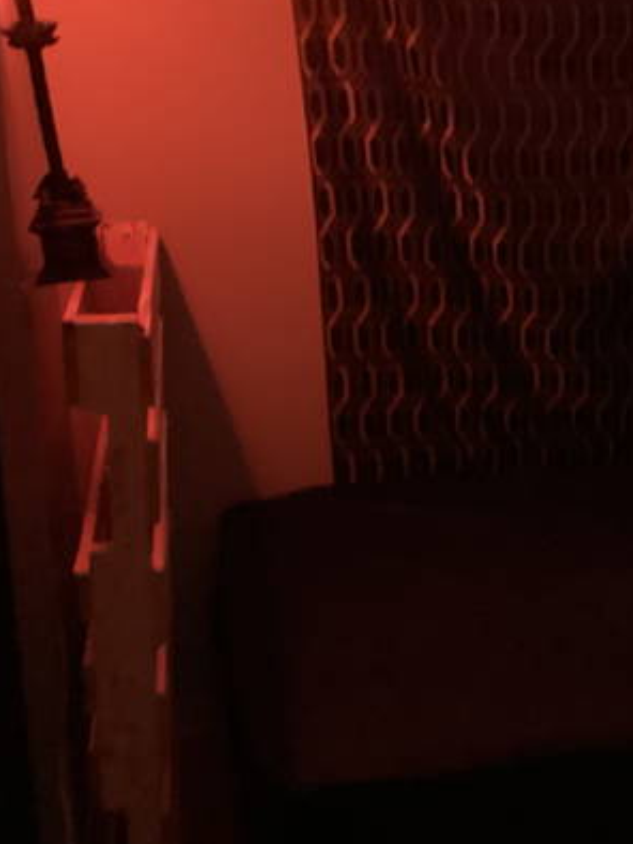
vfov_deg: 31.2
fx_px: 1512
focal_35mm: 62
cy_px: 415
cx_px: 770
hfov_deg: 21.8
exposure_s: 1/15
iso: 800
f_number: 2.4
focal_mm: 3.3
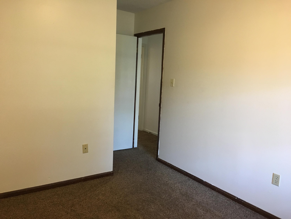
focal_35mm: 29
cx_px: 146
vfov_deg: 48.2
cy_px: 110
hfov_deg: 61.7
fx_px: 244
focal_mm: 4.15
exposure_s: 1/30
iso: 160
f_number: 2.2
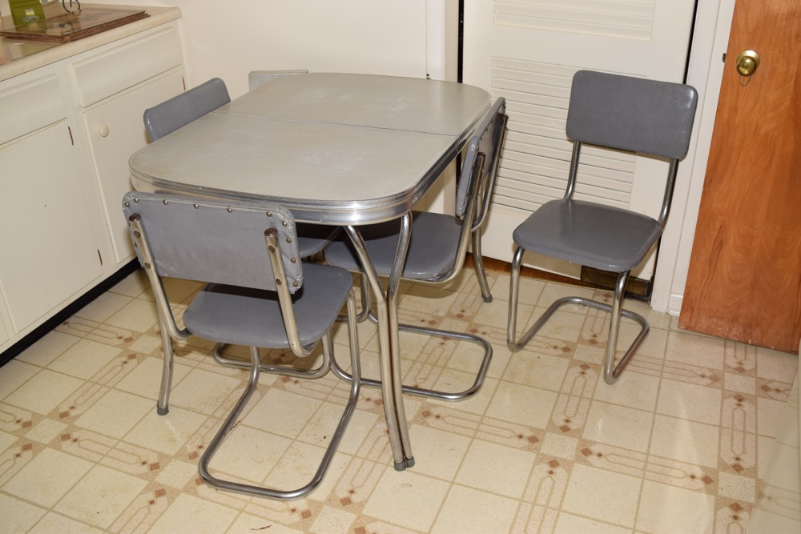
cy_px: 267
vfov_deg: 38.4
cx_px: 400
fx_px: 768
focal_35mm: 34
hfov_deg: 55.1
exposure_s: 1/100
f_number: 5.6
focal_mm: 23
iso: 100
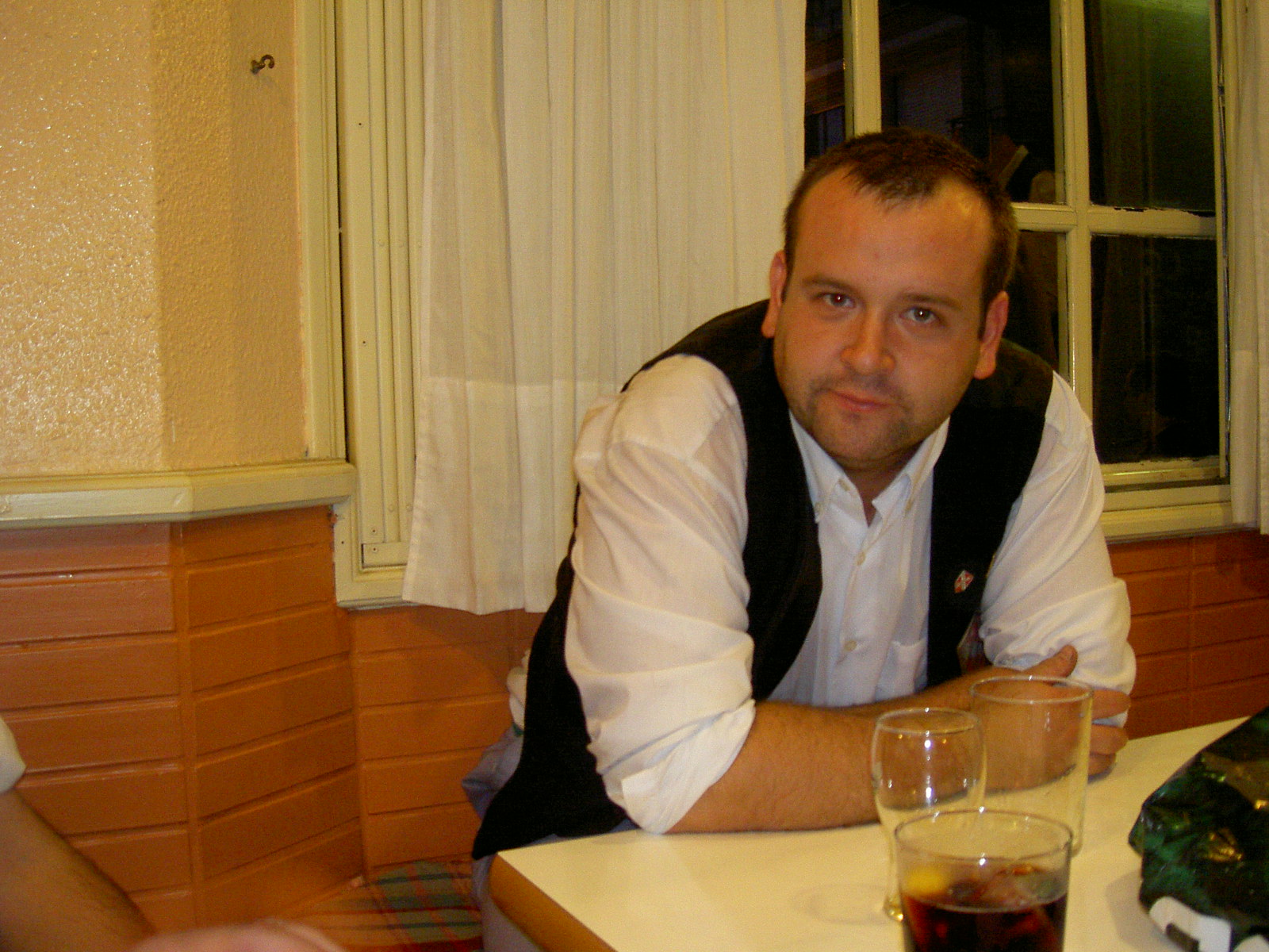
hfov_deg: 47.9
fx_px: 1430
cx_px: 634
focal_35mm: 39
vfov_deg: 36.8
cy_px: 476
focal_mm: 8
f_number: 2.8
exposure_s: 1/59.5
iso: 100
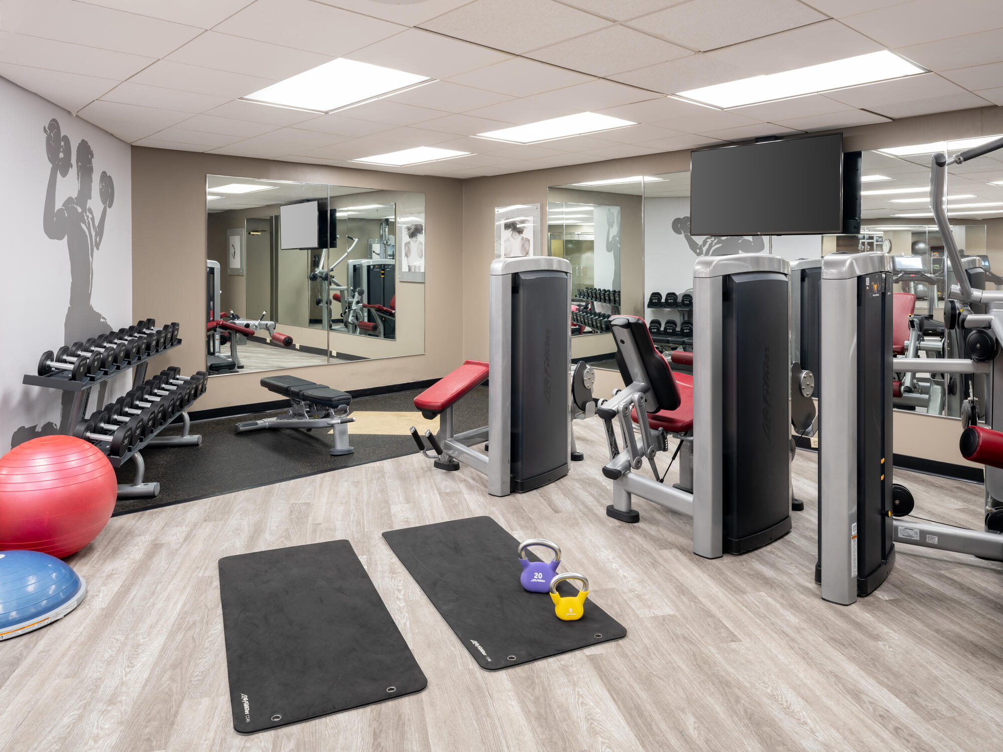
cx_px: 502
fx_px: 695
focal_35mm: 24
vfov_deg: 56.8
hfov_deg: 71.6
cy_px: 376
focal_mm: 30
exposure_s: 10
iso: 200
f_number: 16
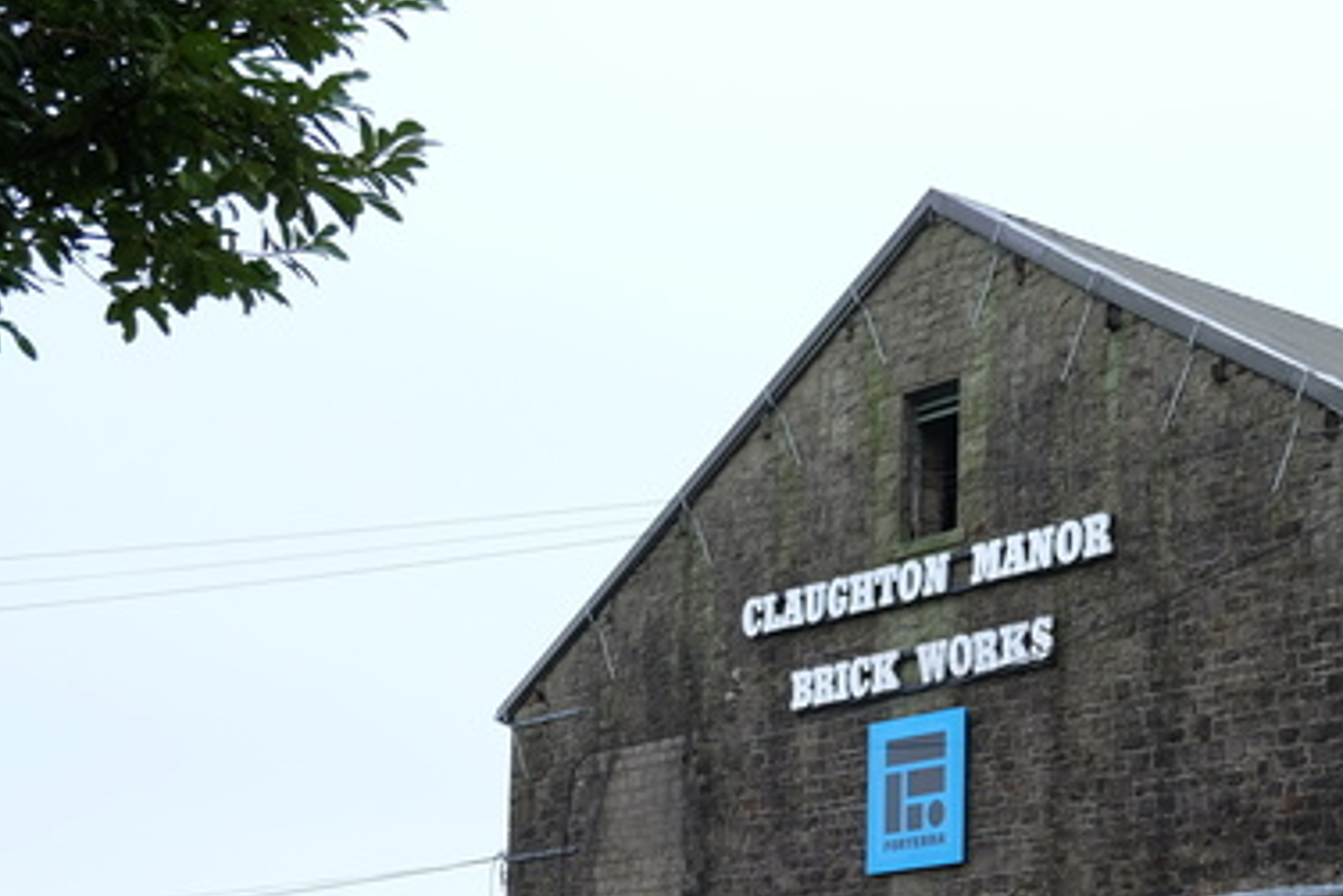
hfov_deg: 24.1
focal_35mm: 80
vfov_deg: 16.7
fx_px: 2985
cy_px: 935
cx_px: 1368
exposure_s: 1/200
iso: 400
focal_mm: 25.4
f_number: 3.2
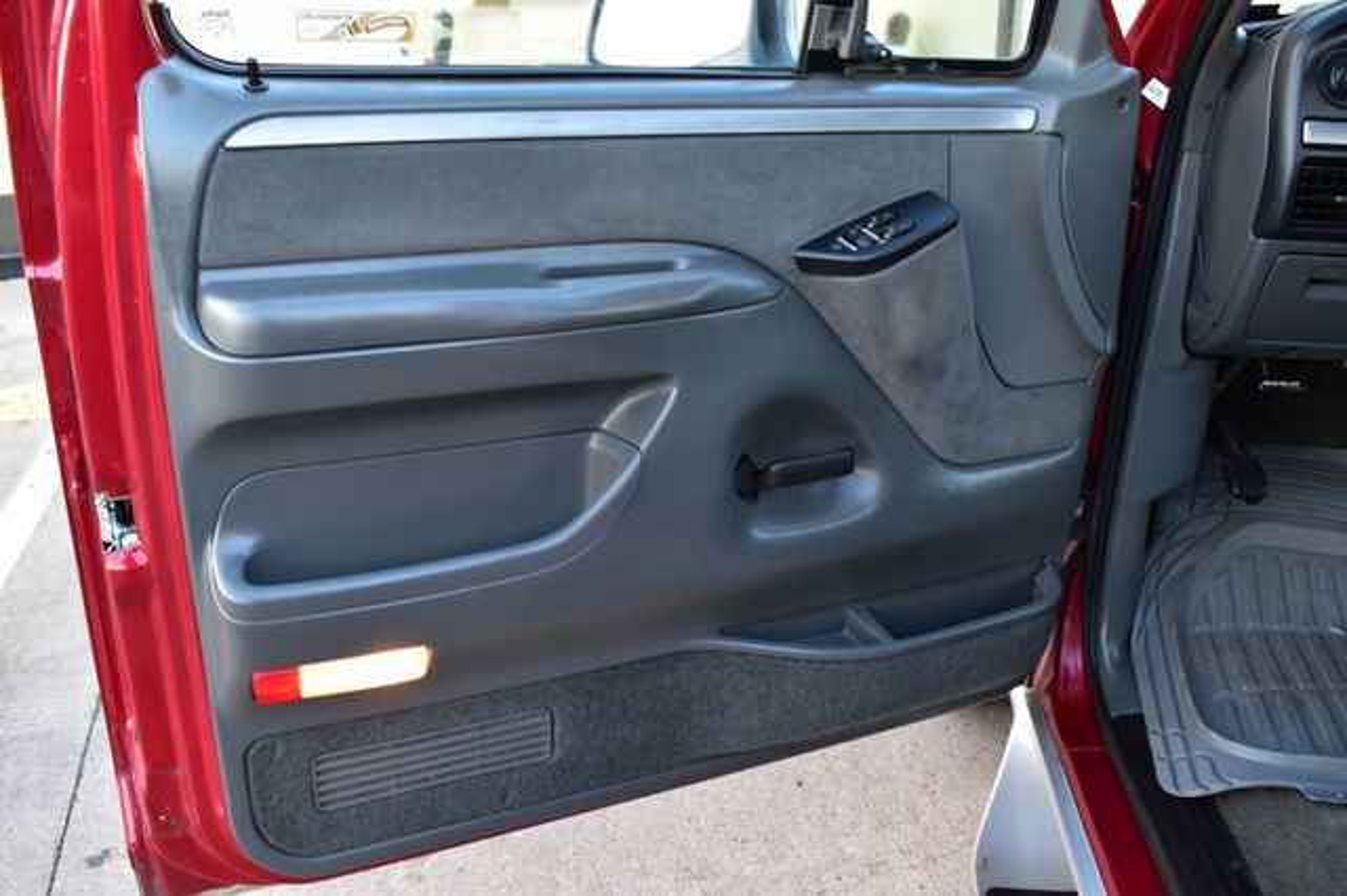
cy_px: 448
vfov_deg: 43.6
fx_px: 1122
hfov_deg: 62.0
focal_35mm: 30
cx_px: 674
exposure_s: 1/15
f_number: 6.3
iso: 500
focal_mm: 20
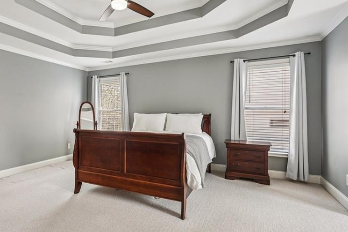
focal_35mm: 23
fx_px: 219
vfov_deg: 55.6
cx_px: 121
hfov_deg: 74.9
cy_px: 113
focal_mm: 16.5
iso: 800
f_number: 8
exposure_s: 1/25
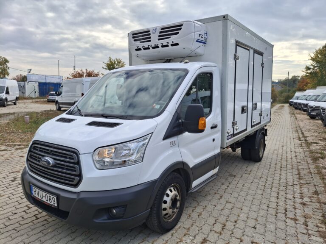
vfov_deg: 54.9
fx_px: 235
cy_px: 122
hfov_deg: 69.4
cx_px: 163
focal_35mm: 25
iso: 32
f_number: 1.8
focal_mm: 4.69
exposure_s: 1/1548
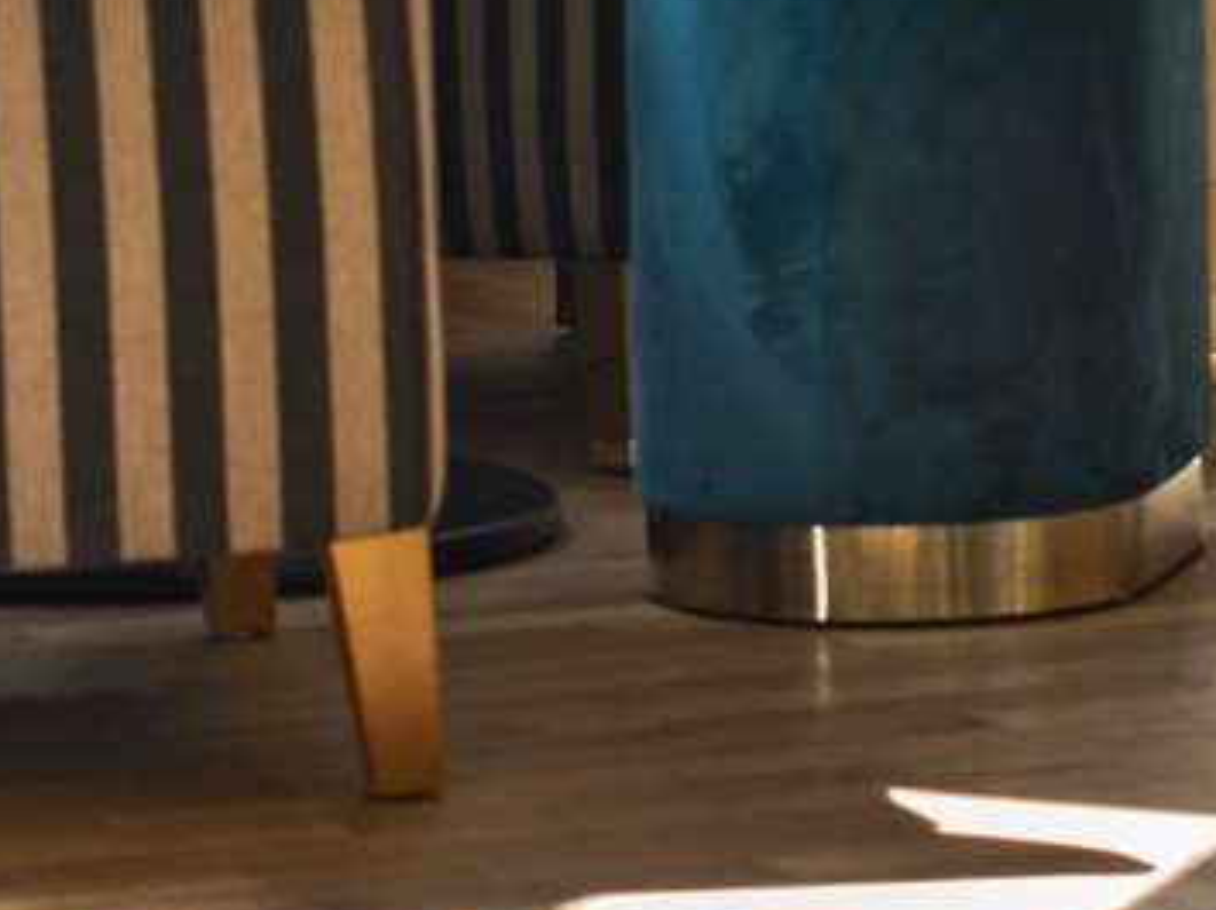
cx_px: 745
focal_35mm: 204
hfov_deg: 9.7
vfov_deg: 7.1
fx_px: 7161
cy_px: -561
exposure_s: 1/125
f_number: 3.2
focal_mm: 50
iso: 640
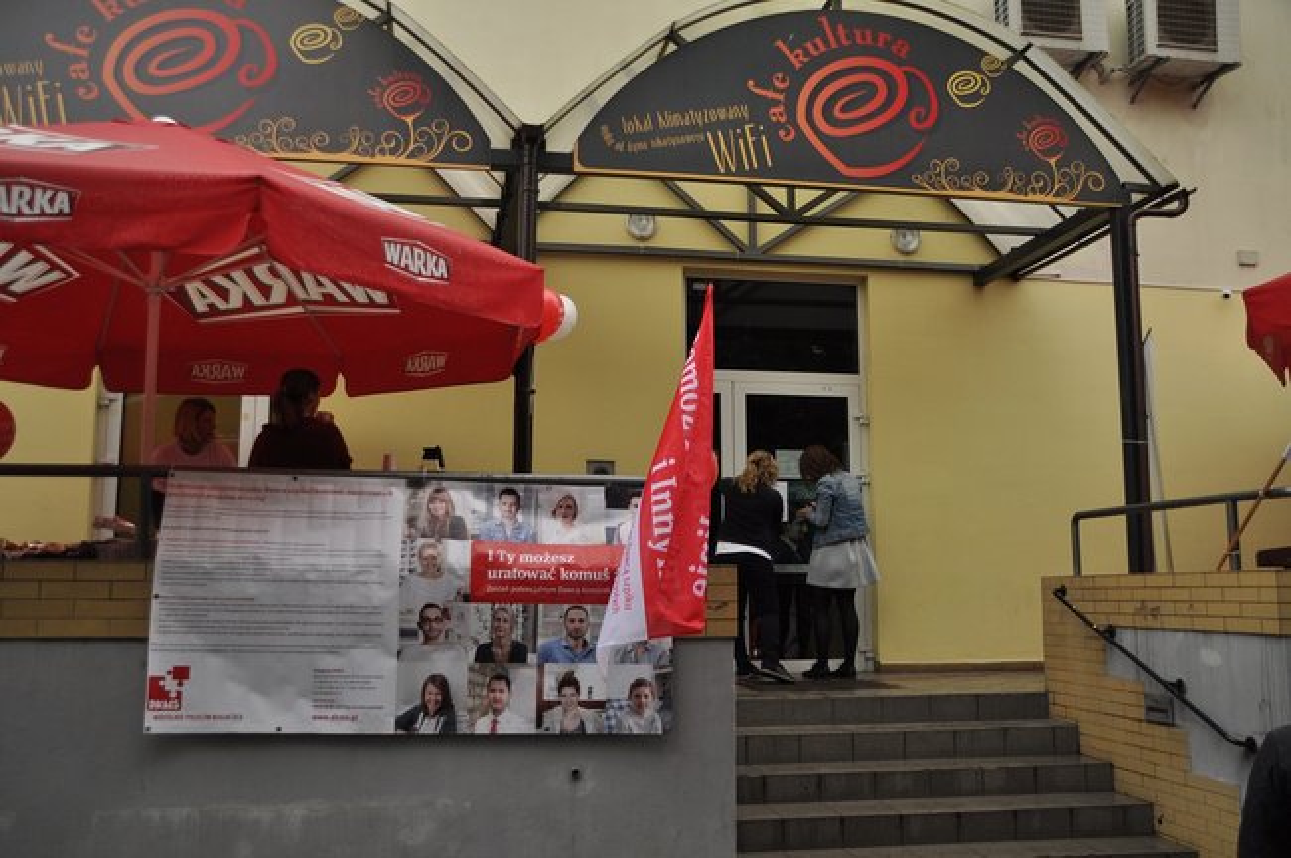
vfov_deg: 39.9
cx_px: 646
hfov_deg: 57.3
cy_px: 429
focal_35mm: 33
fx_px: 1182
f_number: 4
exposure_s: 1/2500
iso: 500
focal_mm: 22
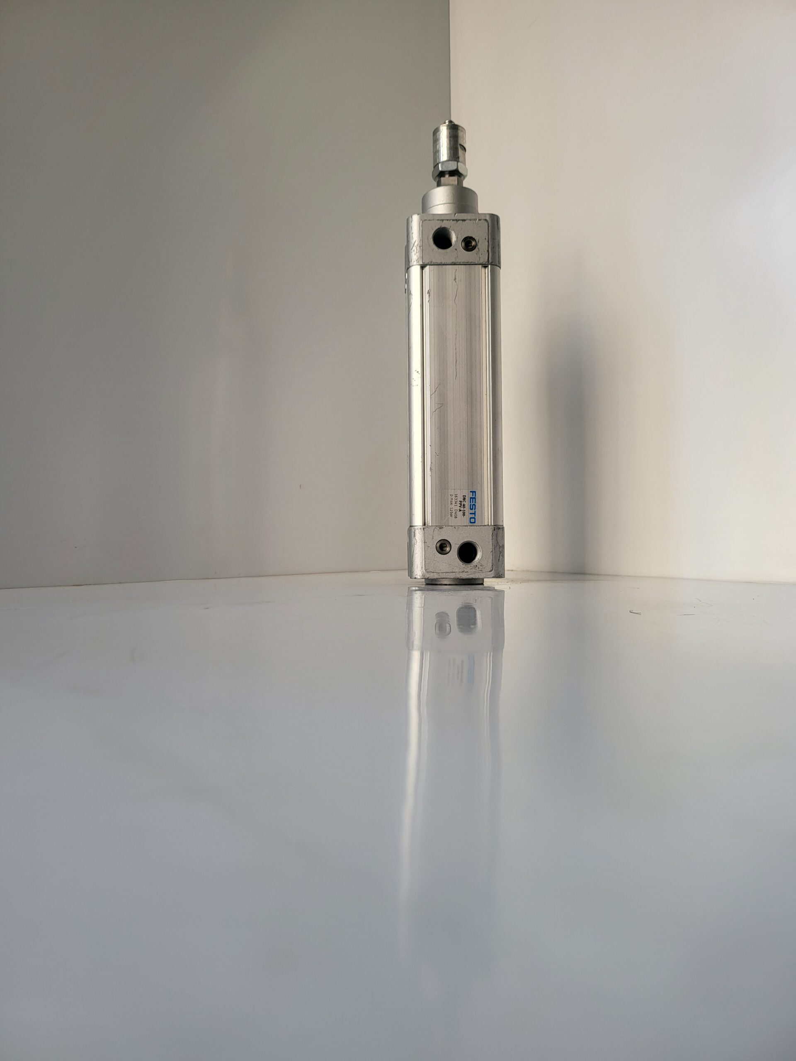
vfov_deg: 71.6
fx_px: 736
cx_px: 398
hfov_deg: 56.8
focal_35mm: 24
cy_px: 530
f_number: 1.8
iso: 40
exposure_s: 1/157
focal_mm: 5
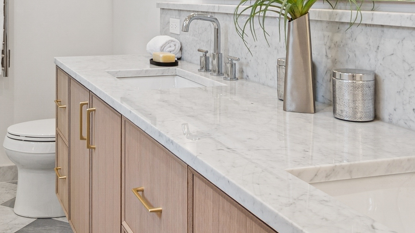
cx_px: 108
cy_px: 1
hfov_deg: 41.7
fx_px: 528
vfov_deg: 23.9
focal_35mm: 48
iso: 200
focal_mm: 14
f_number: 9.5
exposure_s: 1/20
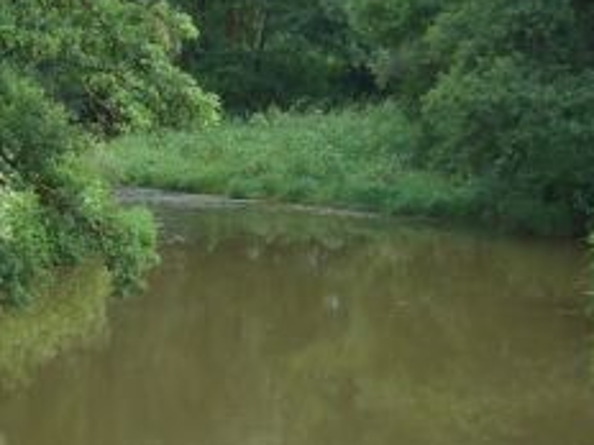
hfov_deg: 15.0
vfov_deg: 11.3
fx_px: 2248
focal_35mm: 131
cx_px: 205
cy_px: 286
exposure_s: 1/250
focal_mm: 7.9
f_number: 2.8
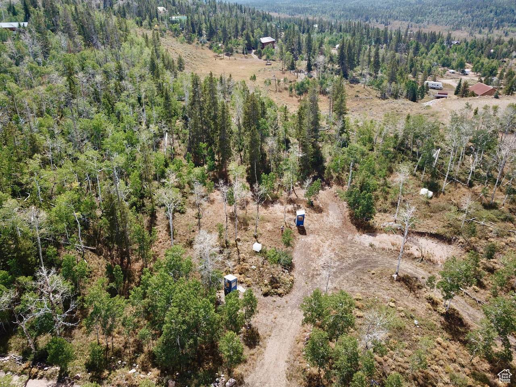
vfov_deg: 53.1
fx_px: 388
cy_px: 194
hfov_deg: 67.3
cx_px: 258
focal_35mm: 26
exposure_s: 1/911
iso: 100
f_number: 2.2
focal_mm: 4.73
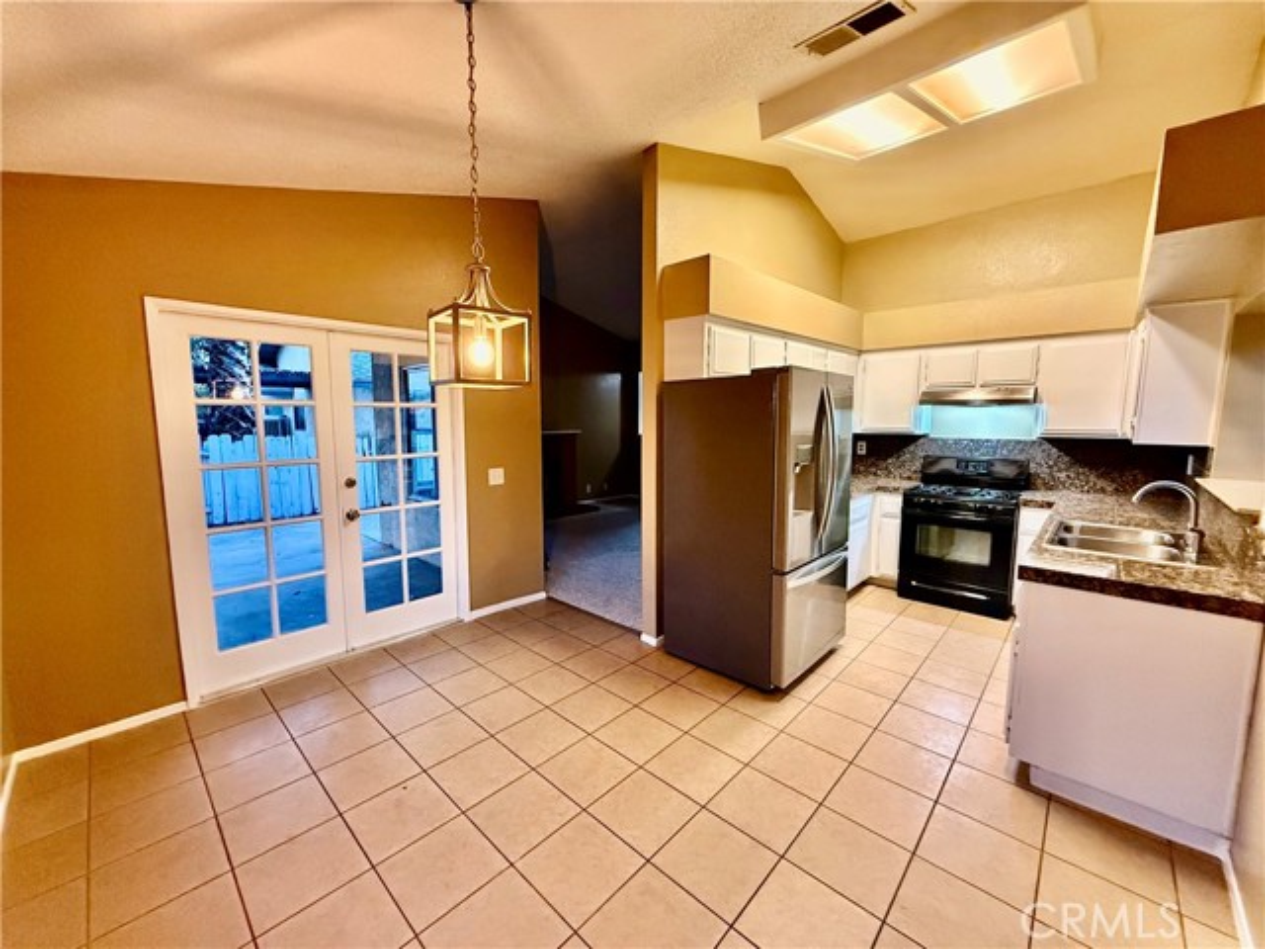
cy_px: 474
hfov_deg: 102.1
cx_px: 632
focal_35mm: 14
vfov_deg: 85.7
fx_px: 512
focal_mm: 2.22
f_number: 2.2
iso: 1000
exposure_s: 1/60
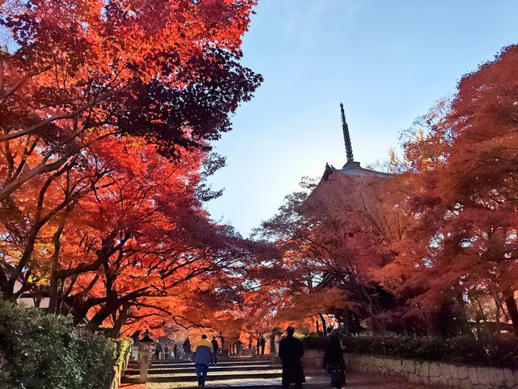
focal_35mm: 23
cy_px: 194
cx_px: 259
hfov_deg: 73.9
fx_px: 344
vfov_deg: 58.9
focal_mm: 5.56
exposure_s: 1/2683
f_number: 1.9
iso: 50
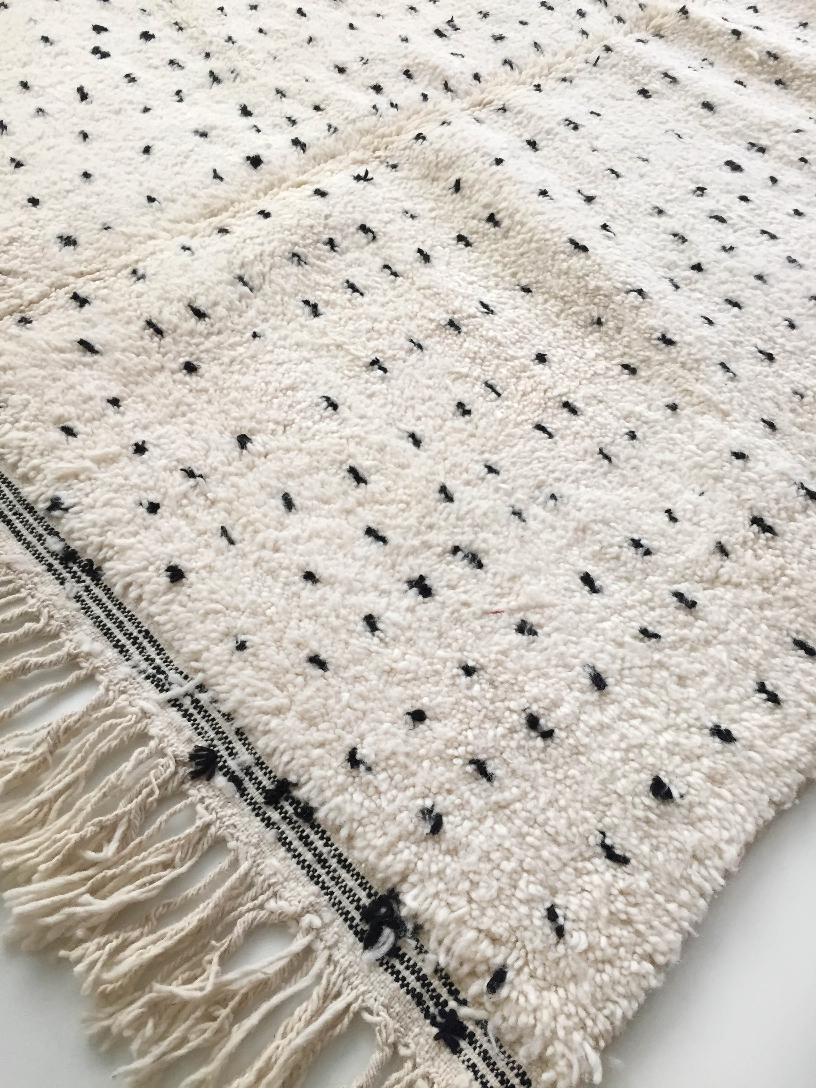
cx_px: 408
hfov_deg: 48.2
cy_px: 544
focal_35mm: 29
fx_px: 911
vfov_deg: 61.7
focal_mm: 4.15
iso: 64
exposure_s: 1/33
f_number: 2.2
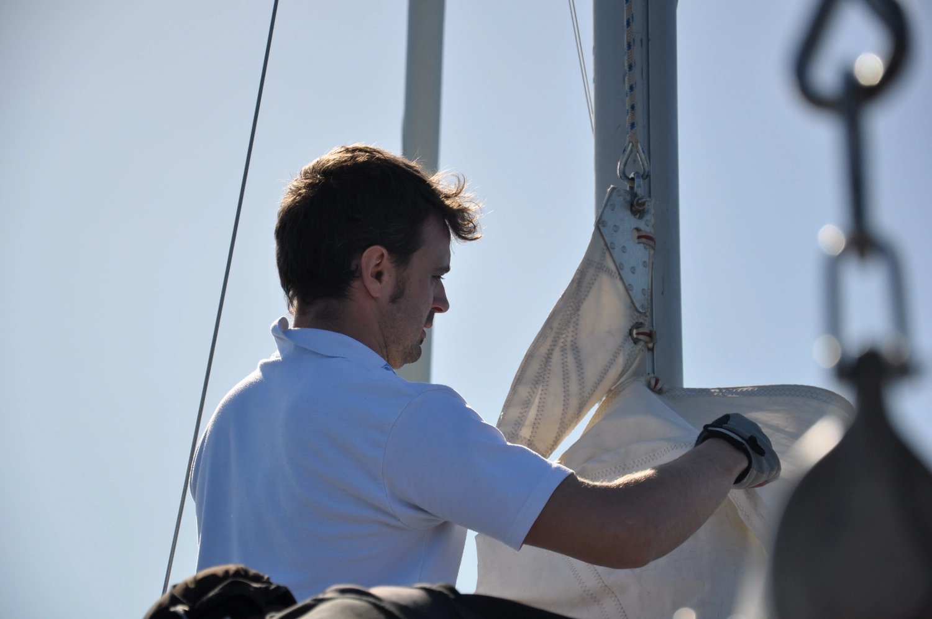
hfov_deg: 16.1
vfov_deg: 10.7
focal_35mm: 128
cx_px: 466
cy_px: 310
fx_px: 3297
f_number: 5.6
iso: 200
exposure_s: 1/1250
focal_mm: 85
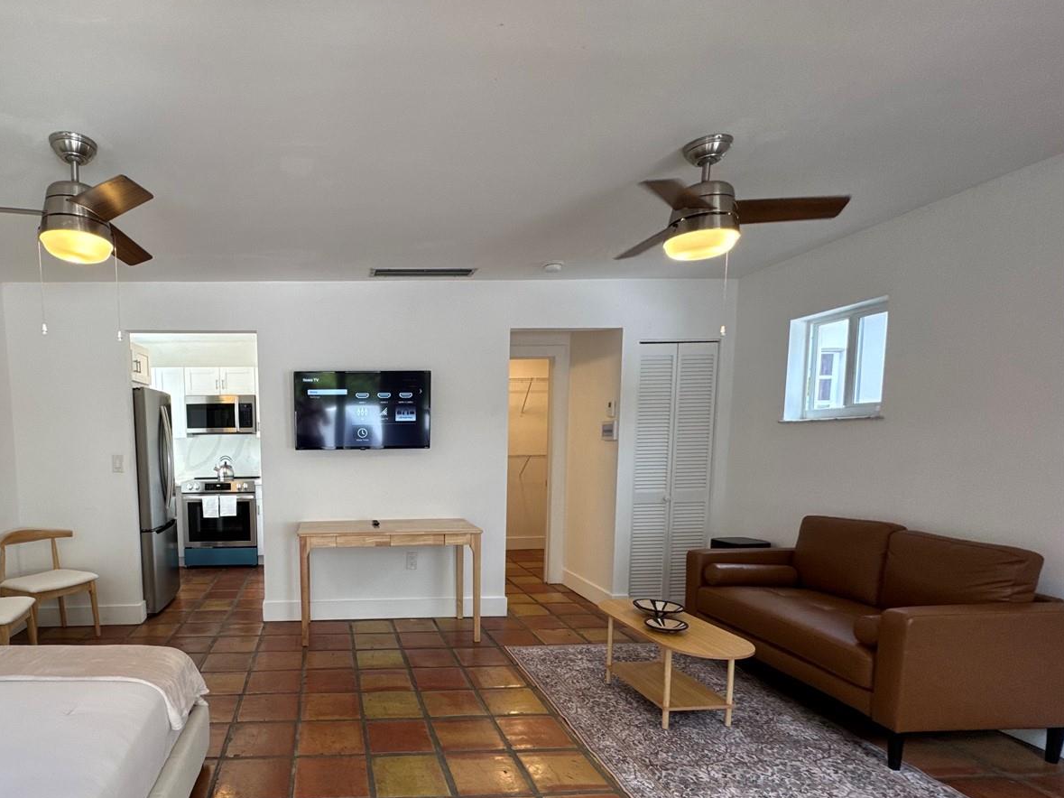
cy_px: 506
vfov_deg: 67.5
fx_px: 584
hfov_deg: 81.5
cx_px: 345
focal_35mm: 19
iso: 125
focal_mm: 2.22
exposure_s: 1/120
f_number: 2.2
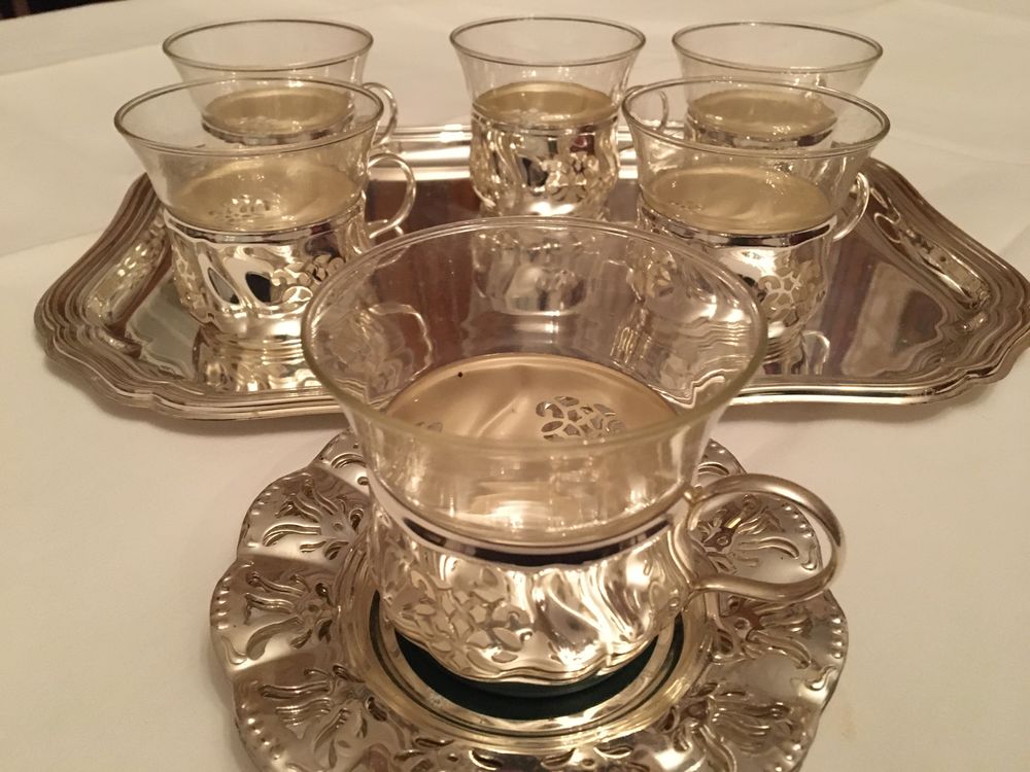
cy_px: 386
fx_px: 863
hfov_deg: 61.7
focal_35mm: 29
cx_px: 515
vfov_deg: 48.2
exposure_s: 1/17
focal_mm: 4.15
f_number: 2.2
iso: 320
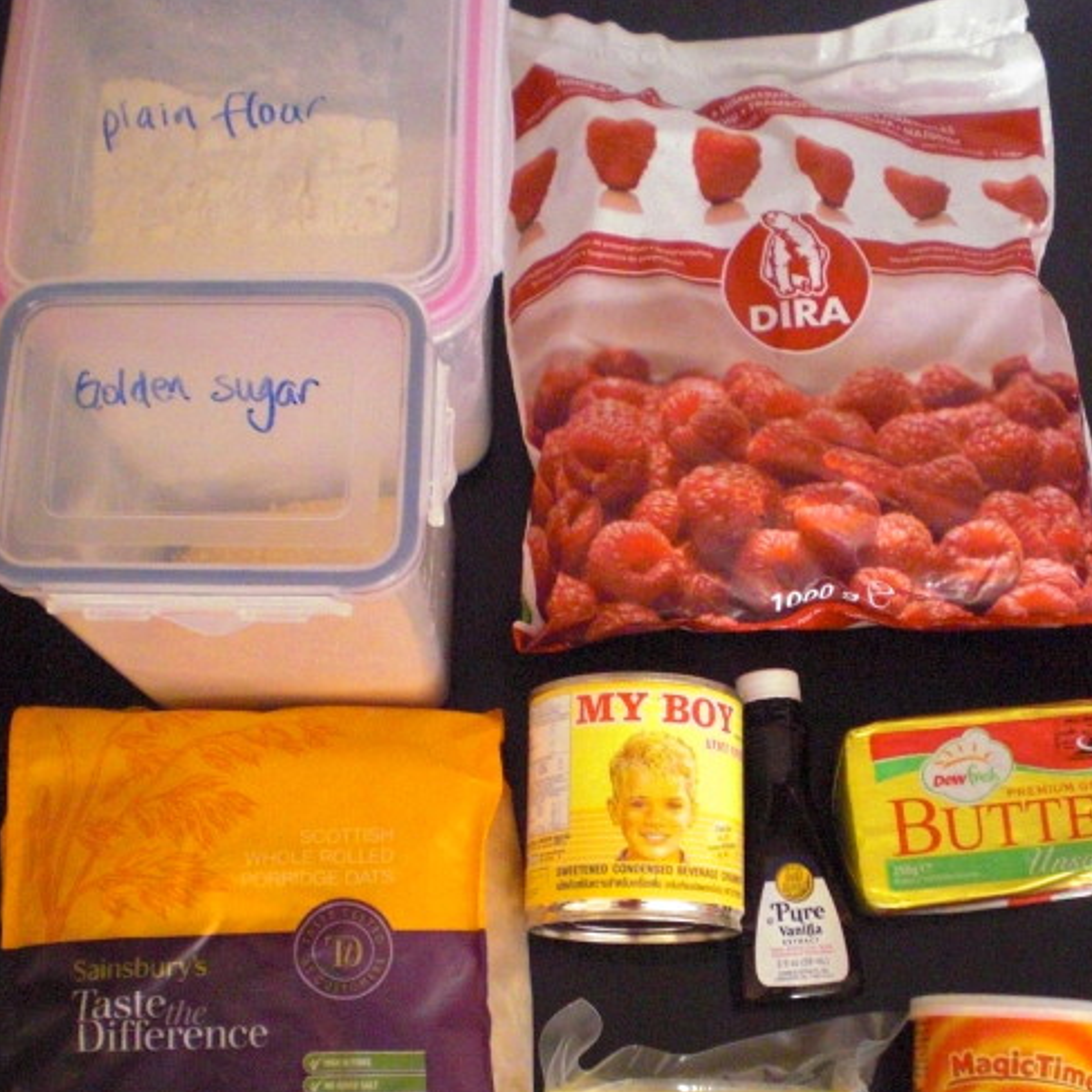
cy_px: 707
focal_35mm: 46
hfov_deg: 36.8
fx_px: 1642
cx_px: 556
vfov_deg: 36.5
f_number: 3.1
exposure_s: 1/40
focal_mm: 6.3
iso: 800
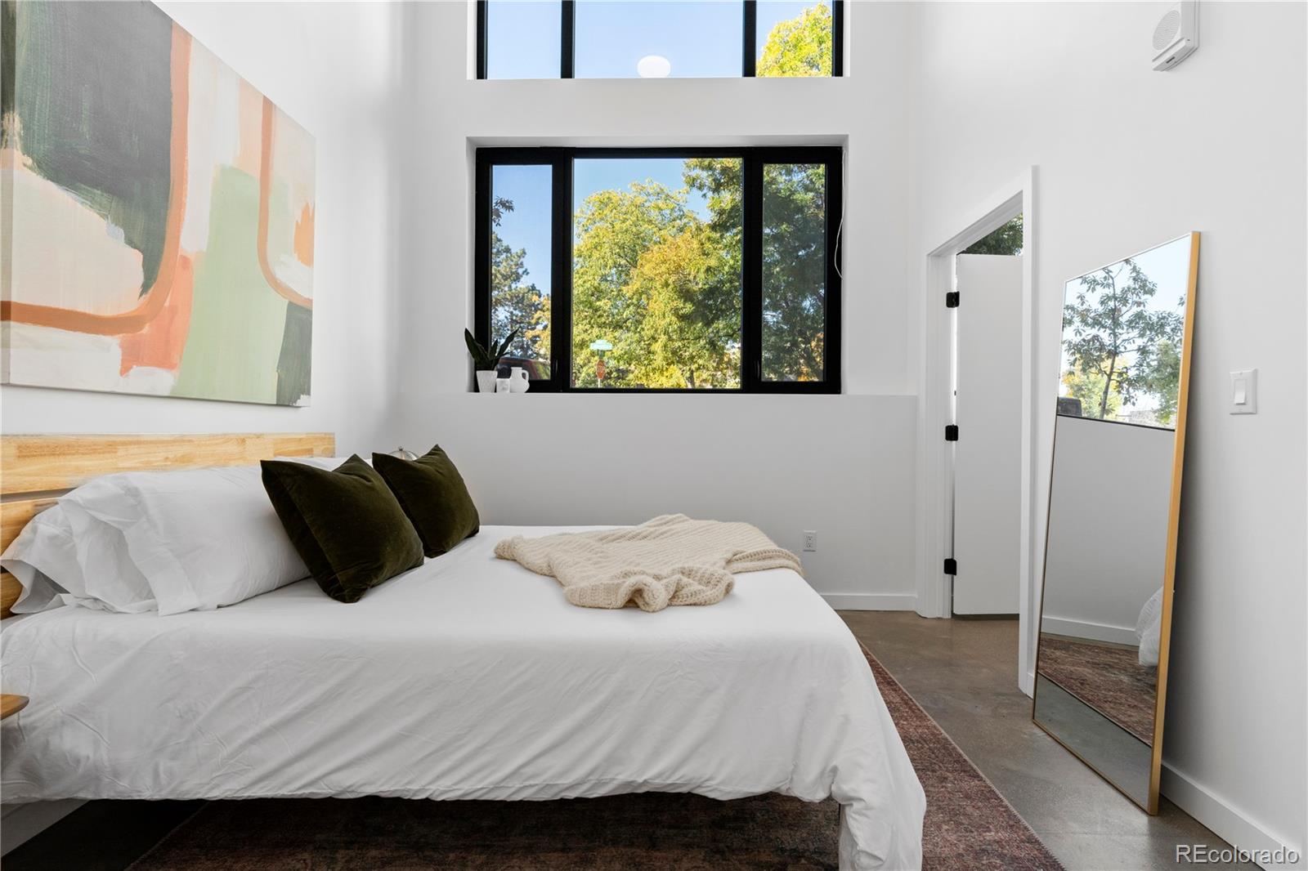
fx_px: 581
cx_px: 654
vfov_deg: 73.7
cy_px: 436
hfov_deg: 96.7
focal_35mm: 16
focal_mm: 16
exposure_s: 1/20
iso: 500
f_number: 10
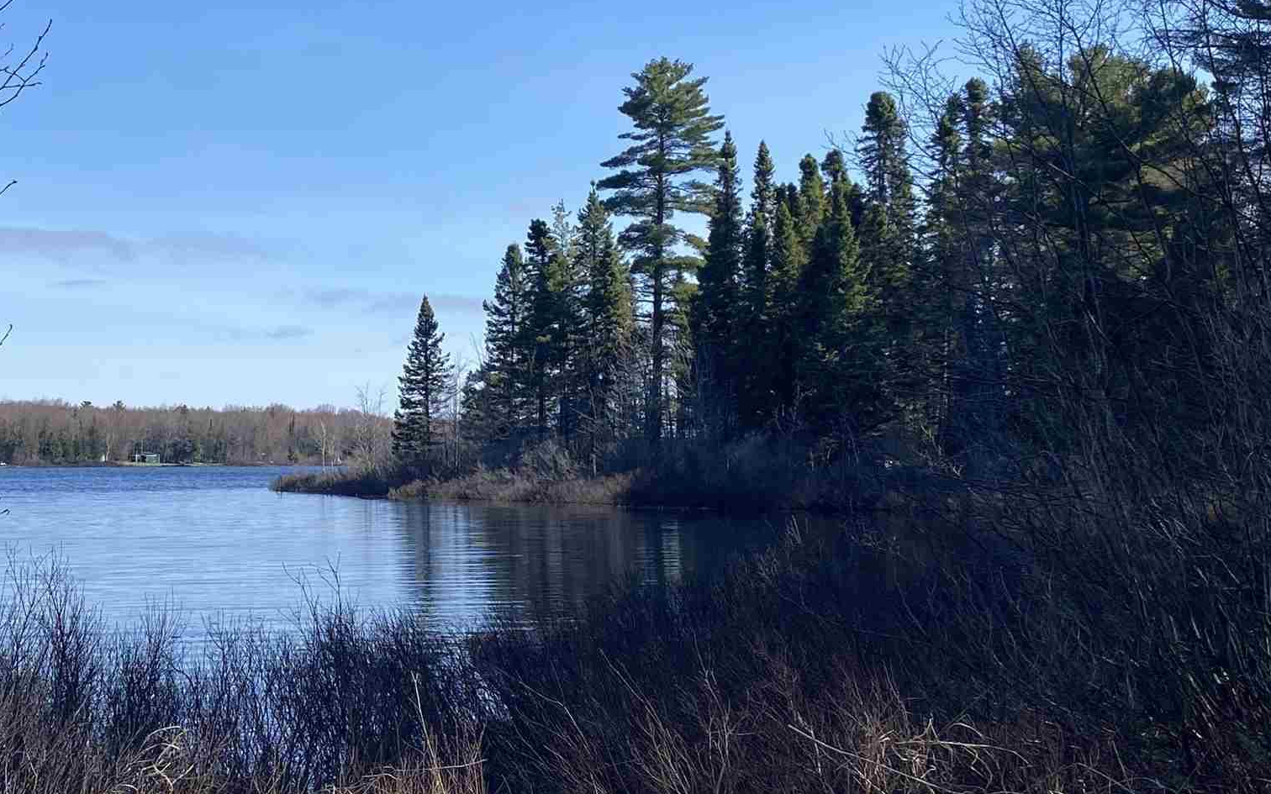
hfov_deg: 35.4
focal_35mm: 56
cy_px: 278
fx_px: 1940
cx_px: 308
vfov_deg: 23.1
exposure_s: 1/1996
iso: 32
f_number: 1.8
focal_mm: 4.25
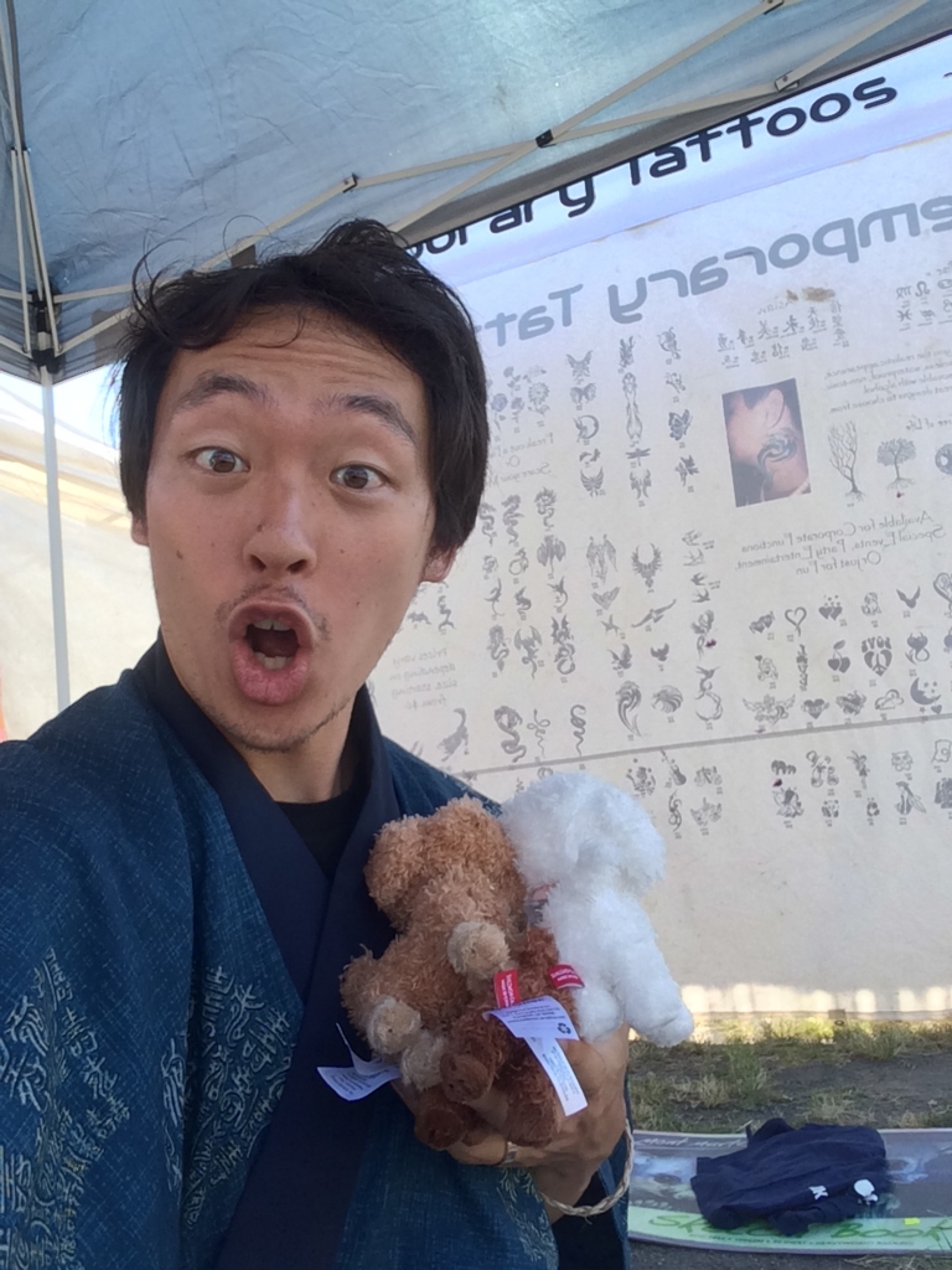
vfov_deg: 58.4
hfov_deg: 45.4
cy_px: 635
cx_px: 476
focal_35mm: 31
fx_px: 1137
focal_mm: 2.15
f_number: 2.4
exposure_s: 1/201
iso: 50
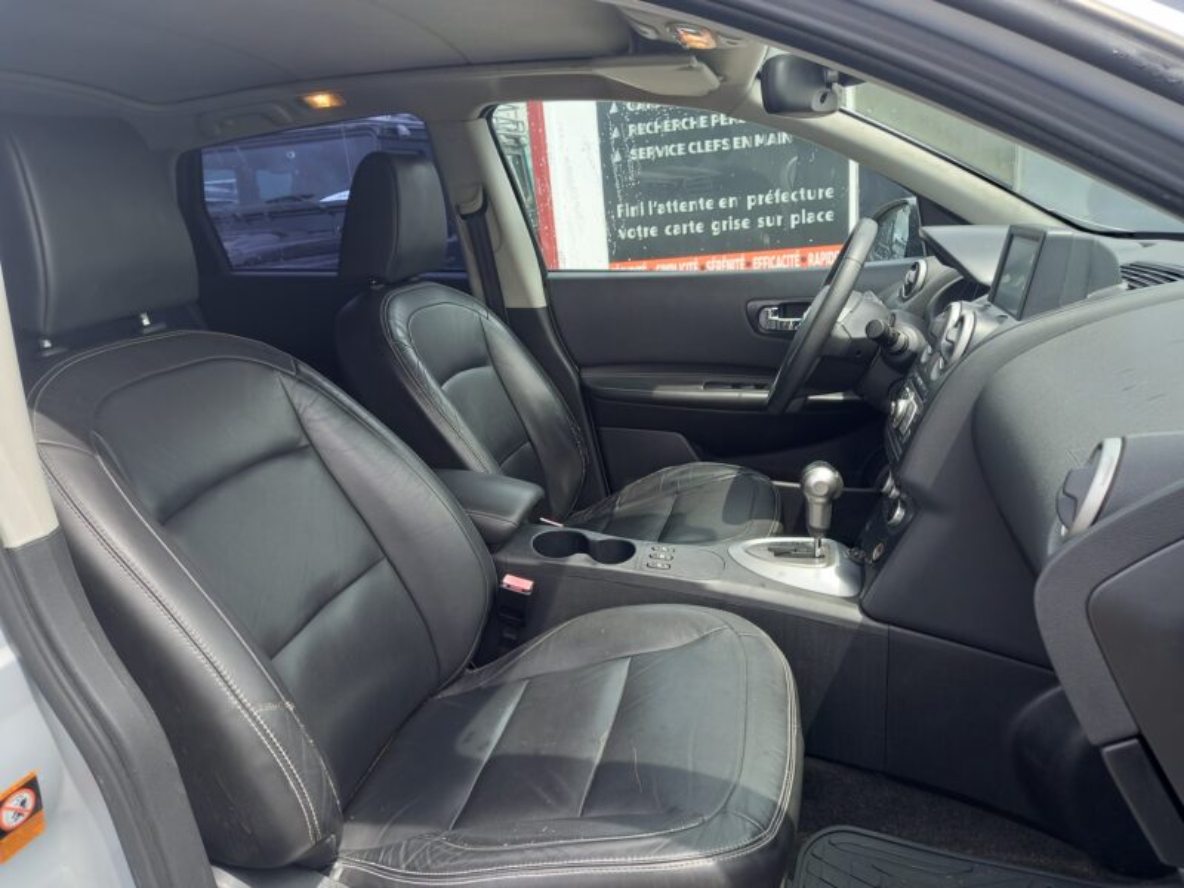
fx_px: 855
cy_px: 444
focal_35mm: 25
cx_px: 592
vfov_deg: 54.9
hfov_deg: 69.4
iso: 32
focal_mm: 4.6
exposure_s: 1/100
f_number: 2
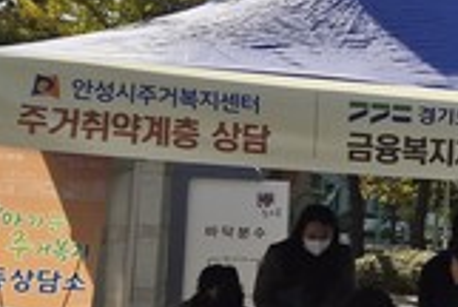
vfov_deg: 15.4
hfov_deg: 19.8
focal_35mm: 89
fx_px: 1134
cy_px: 202
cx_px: 686
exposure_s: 1/7696
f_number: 1.8
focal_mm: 5.4
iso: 64
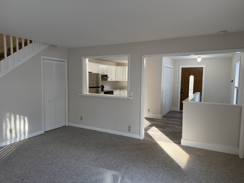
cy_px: 92
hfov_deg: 71.6
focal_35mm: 24
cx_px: 122
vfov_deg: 56.8
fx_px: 169
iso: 200
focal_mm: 6.76
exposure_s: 1/120
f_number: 1.78
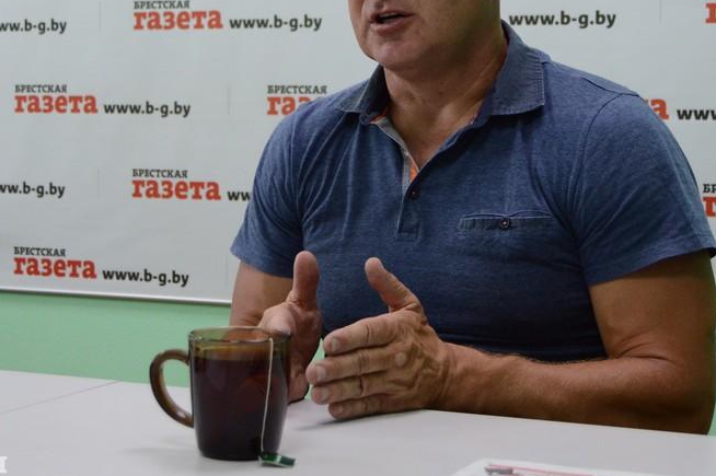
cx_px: 408
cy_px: 164
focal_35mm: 78
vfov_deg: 17.4
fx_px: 1550
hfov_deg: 26.0
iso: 1100
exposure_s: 1/125
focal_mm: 34
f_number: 4.5
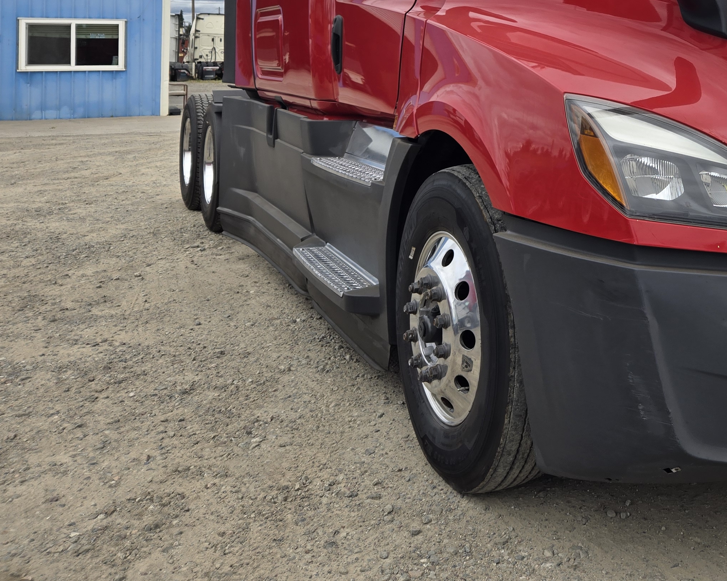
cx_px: 656
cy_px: 60
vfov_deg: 32.5
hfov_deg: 39.0
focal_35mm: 44
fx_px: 947
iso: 25
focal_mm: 5.4
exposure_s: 1/1576
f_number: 1.8
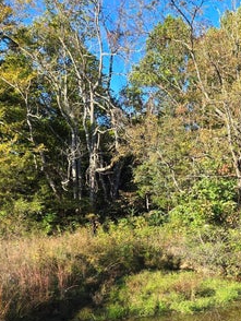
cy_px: 274
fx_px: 463
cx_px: 255
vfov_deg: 36.3
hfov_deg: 27.1
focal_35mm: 50
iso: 25
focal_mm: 5.4
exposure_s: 1/514
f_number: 1.8
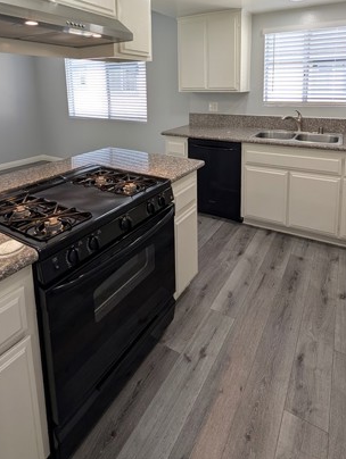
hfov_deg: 68.6
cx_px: 193
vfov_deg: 79.3
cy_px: 125
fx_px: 253
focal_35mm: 19
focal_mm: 2.02
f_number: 1.7
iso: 47
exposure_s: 1/125
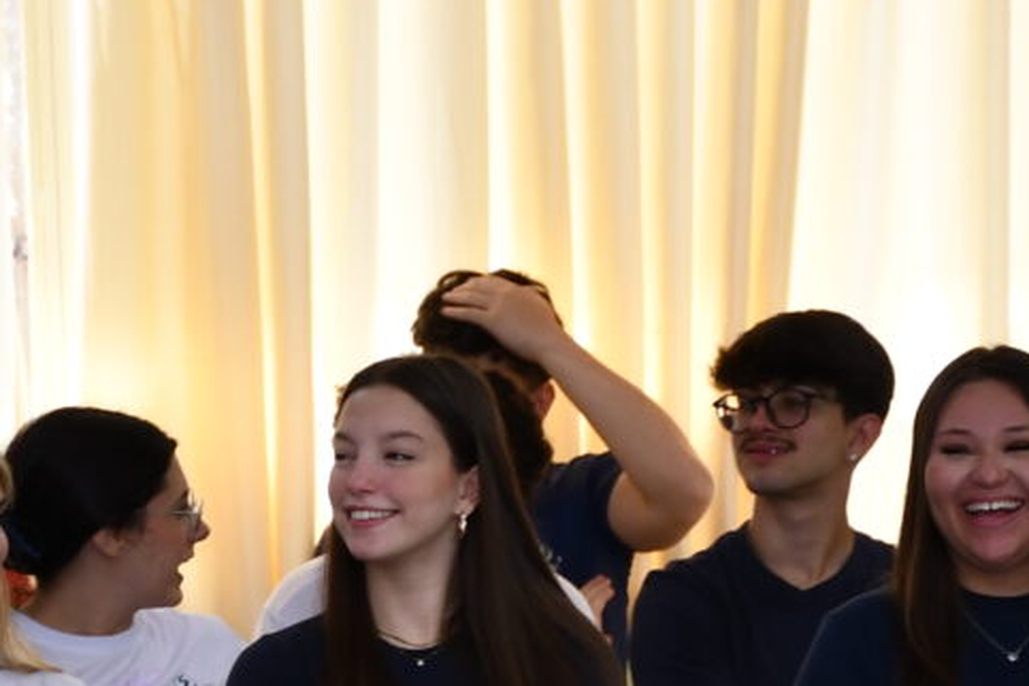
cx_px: 539
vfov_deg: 3.7
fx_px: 10575
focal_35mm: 370
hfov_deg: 5.6
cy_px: 914
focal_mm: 62
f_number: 5
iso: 400
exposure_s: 1/80
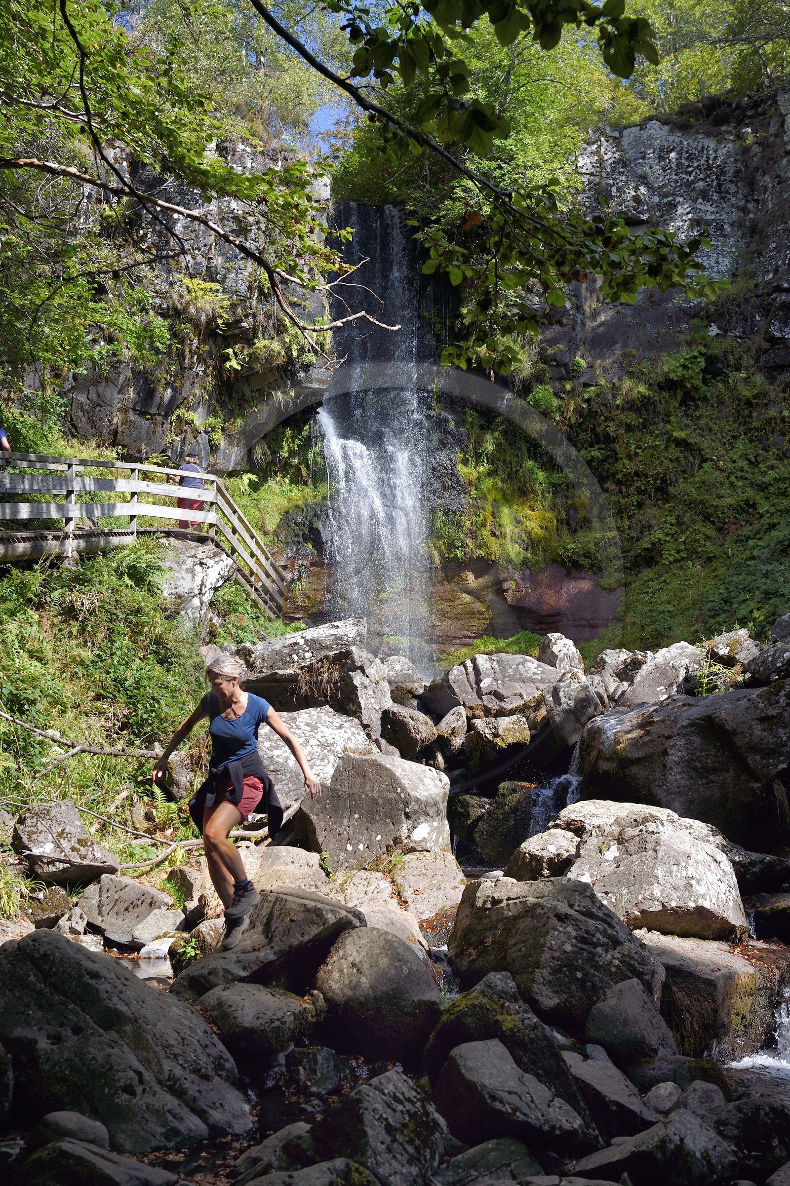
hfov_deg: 31.9
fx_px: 1384
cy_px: 593
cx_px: 395
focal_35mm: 42
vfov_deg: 46.4
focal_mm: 42
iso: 200
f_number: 8
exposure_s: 1/400
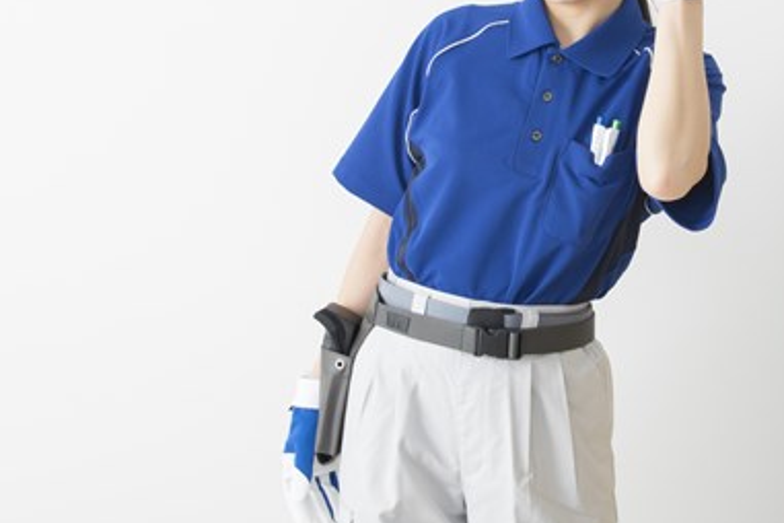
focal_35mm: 87
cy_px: 89
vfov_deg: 15.6
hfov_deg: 23.1
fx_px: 1895
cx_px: 593
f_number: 8
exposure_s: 1/160
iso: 100
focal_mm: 31
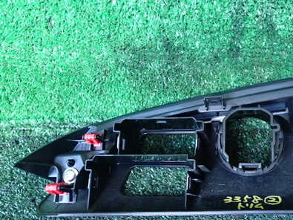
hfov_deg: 48.1
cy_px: 136
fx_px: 322
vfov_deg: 37.5
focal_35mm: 38
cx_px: 199
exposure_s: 1/30
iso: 800
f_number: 2
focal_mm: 4.5
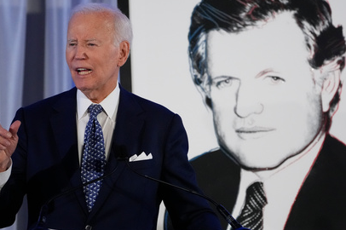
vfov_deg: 4.9
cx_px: 165
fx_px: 2679
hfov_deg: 7.4
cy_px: 121
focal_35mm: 279
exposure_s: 1/250
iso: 8000
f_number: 5.6
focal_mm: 221
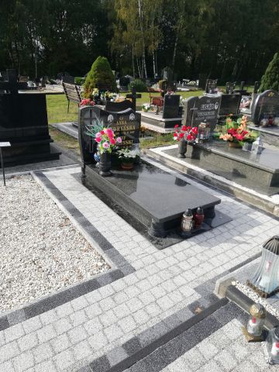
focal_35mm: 26
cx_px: 140
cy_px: 186
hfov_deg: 53.1
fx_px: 279
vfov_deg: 67.3
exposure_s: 1/391
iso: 50
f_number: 2.2
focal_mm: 3.81
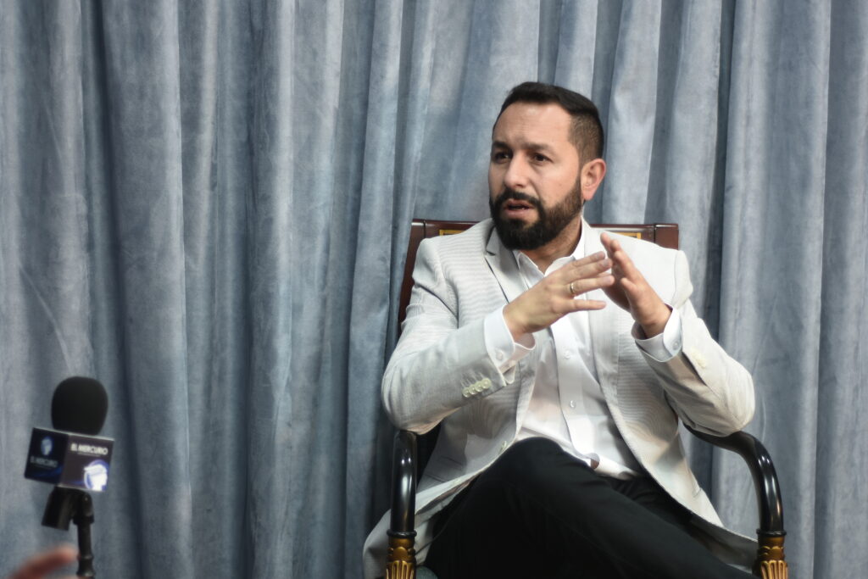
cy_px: 290
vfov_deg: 18.2
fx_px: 1808
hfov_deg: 27.0
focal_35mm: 75
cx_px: 434
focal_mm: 50
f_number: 1.8
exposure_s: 1/60
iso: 250
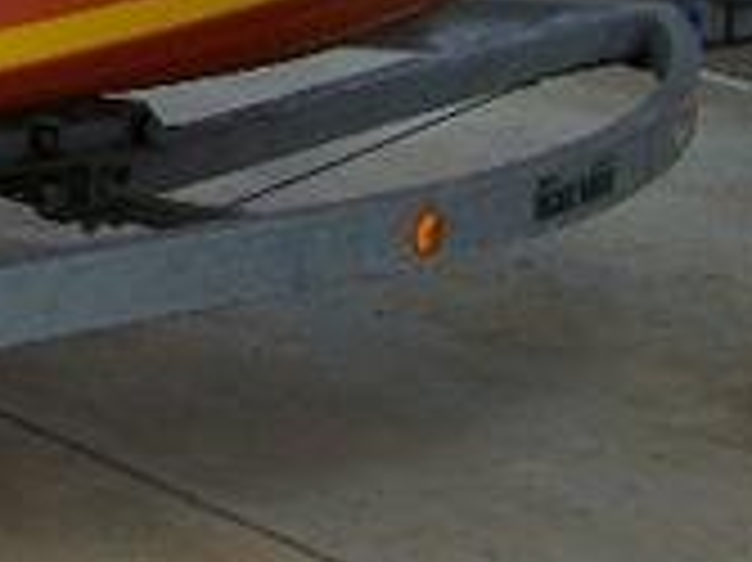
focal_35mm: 153
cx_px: -446
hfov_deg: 12.2
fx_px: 3321
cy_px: 22
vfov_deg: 9.6
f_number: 4
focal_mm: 6.7
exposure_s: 1/640
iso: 80
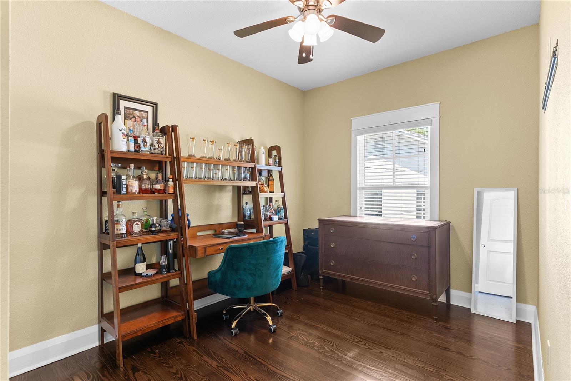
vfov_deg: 70.5
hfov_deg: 93.3
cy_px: 190
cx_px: 286
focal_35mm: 17
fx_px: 270
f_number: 8
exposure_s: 1/2.5
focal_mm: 17
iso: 400
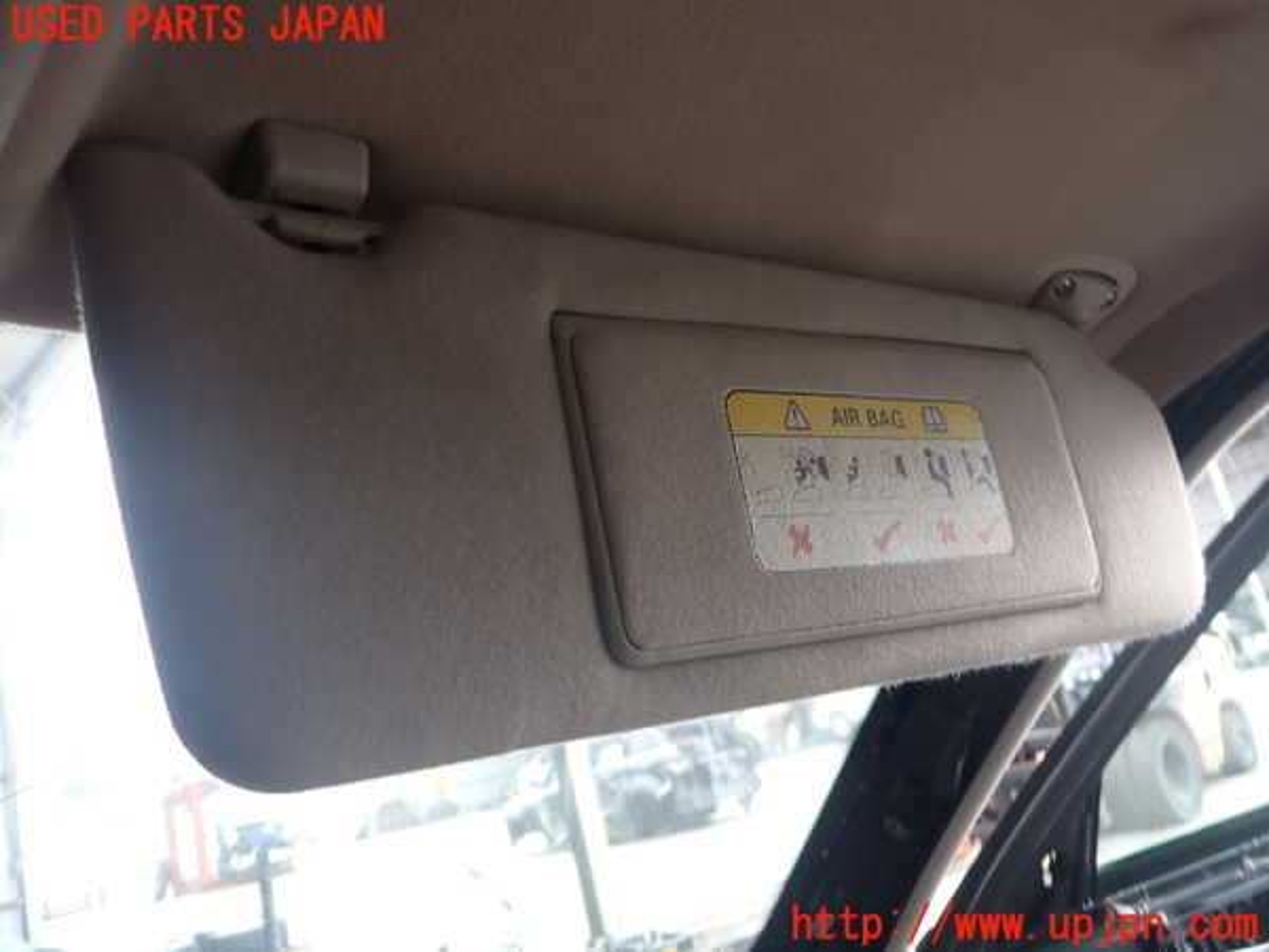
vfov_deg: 46.8
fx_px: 1100
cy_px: 476
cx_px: 634
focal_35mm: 30
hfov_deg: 60.0
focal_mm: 5.4
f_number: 2.3
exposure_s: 1/125
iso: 125
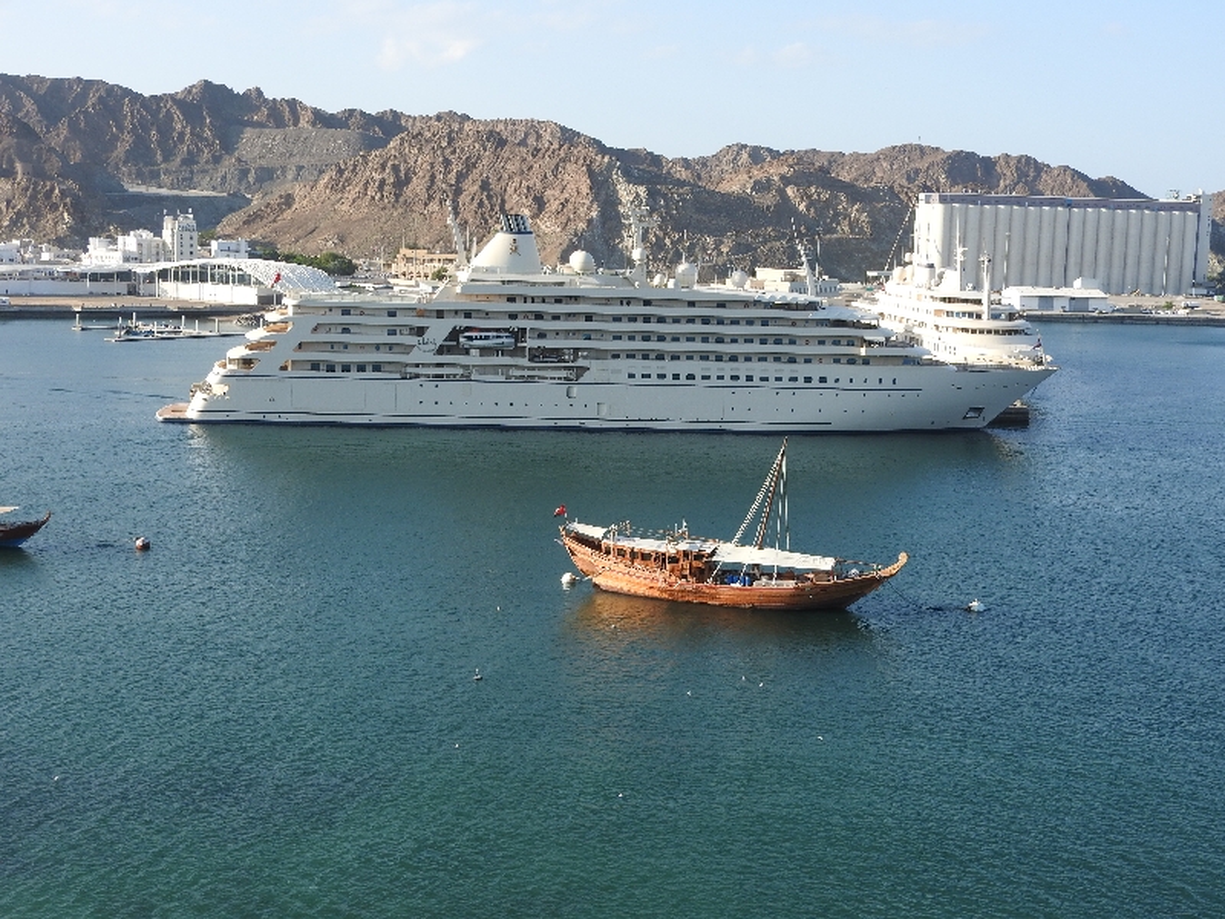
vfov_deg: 29.1
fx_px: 1769
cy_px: 460
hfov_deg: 38.2
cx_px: 612
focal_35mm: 50
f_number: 4
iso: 100
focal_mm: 9
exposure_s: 1/500
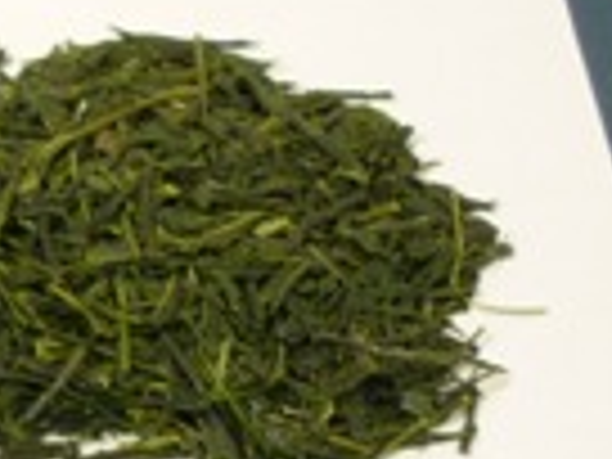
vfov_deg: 9.3
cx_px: -464
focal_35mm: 155
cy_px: 657
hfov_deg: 11.8
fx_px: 2740
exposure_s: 1/8
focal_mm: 5.5
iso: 80
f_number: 2.8
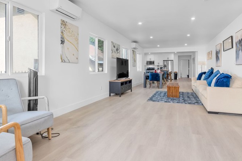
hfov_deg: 76.1
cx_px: 125
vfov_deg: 54.7
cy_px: 64
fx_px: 155
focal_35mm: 23
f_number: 8
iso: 100
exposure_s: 1/13
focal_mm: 15
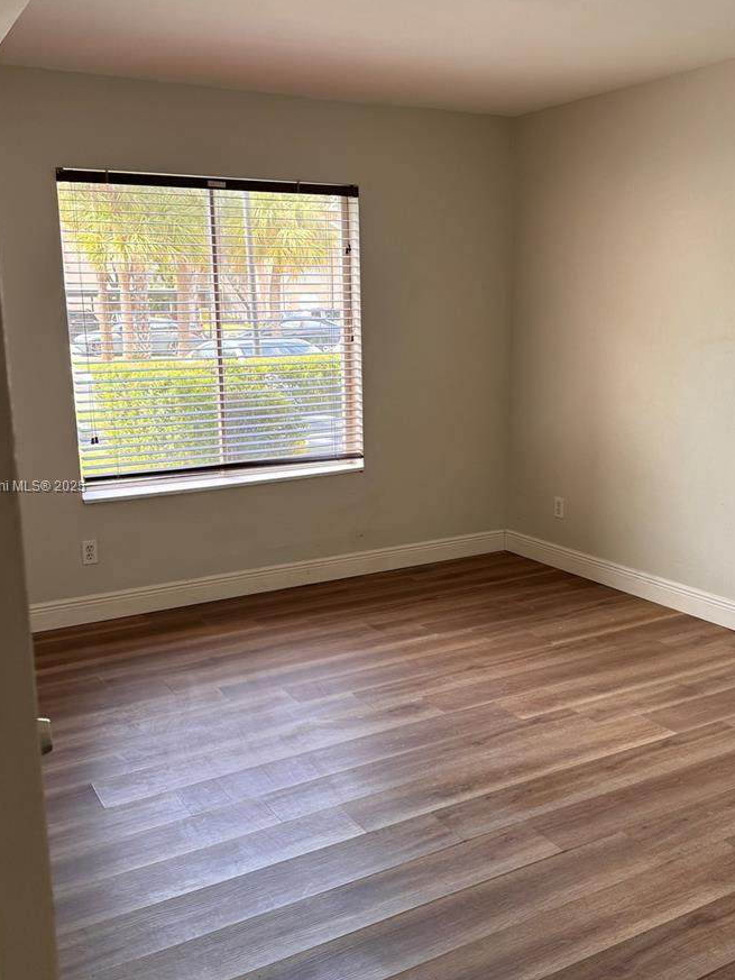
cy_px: 487
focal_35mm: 33
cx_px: 385
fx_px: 934
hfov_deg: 42.9
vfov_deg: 55.3
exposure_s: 1/120
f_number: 1.78
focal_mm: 6.76
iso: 125
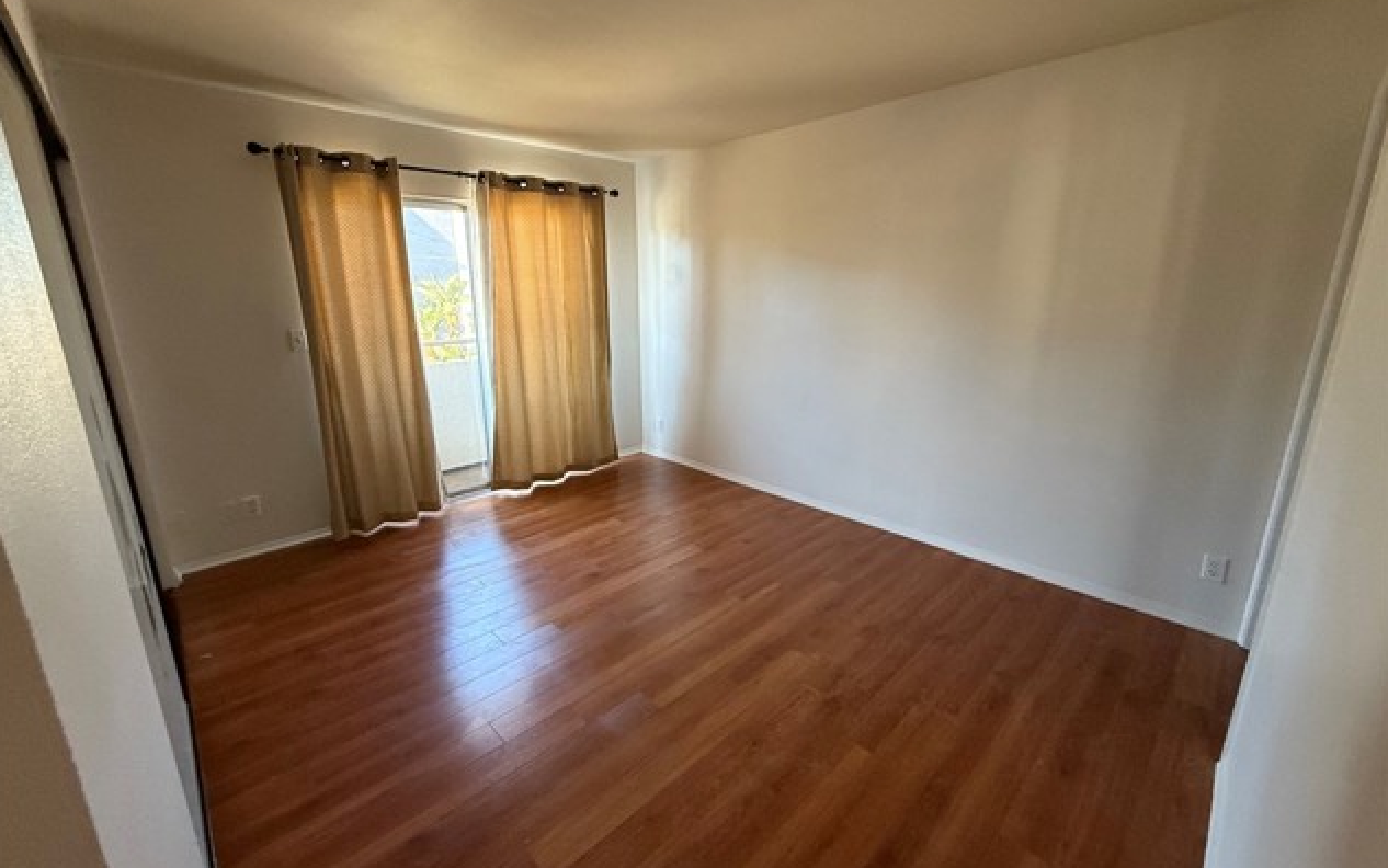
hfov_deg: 101.4
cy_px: 423
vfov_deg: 74.8
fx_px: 568
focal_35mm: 15
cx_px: 693
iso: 500
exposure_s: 1/60
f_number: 2.2
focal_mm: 2.22
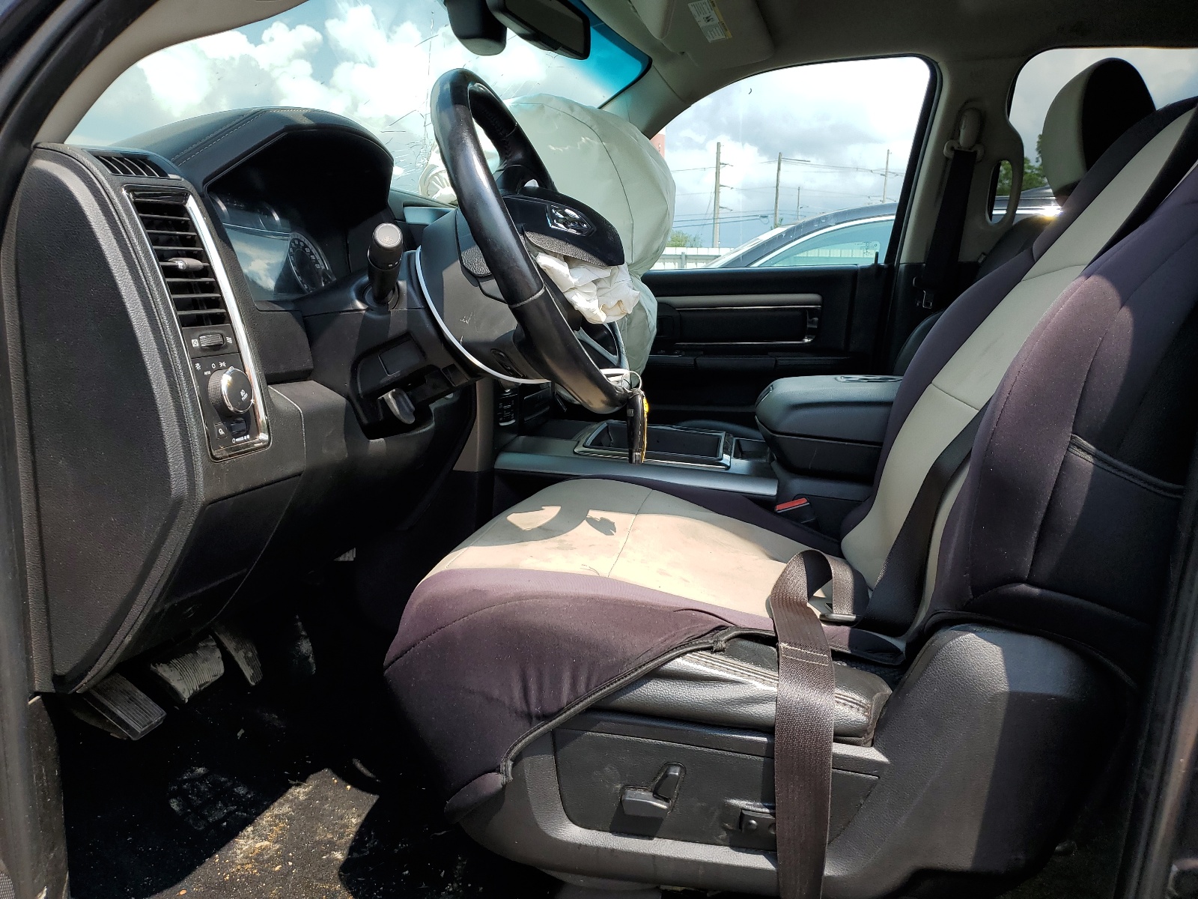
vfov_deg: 53.1
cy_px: 450
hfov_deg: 67.3
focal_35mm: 26
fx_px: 900
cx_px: 599
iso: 50
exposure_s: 1/1667
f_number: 1.5
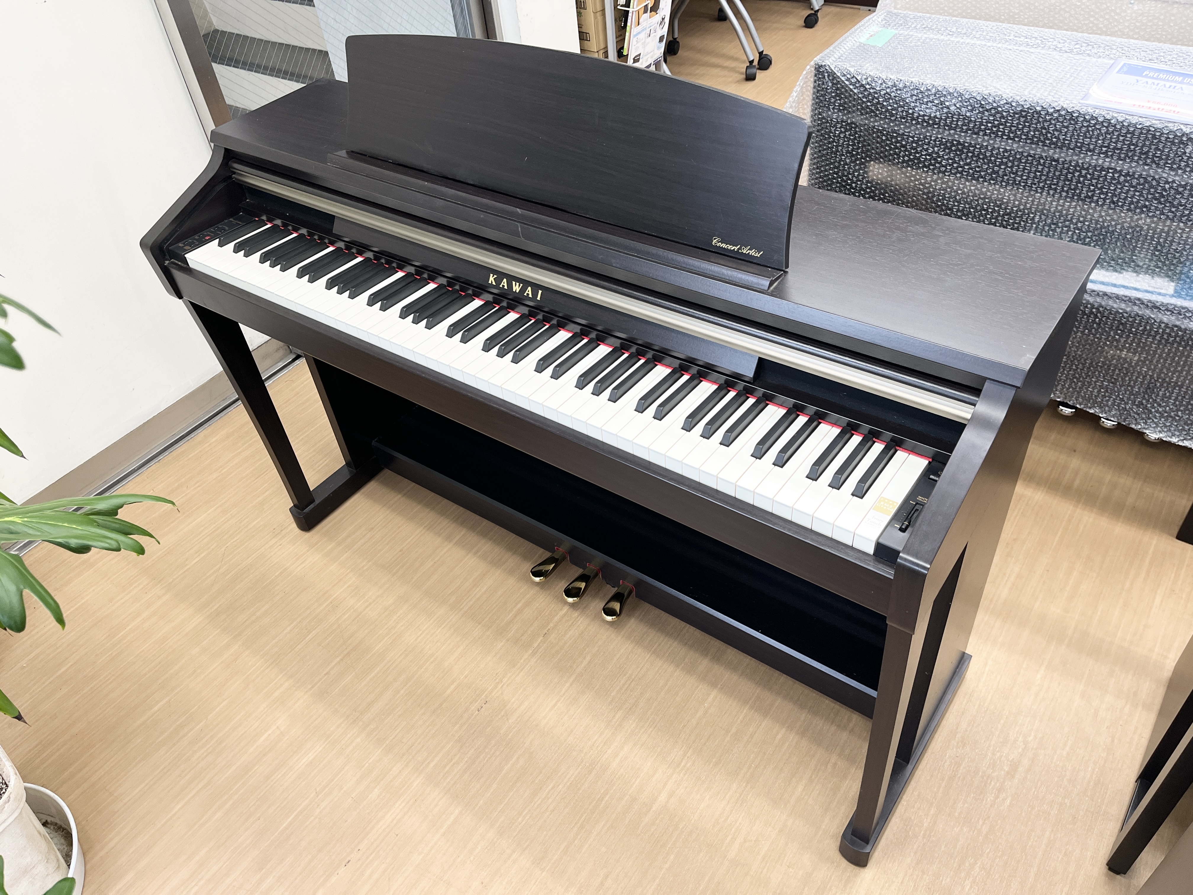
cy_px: 448
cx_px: 596
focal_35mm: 26
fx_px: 896
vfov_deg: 53.1
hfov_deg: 67.3
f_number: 1.6
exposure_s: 1/100
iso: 125
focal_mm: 5.1
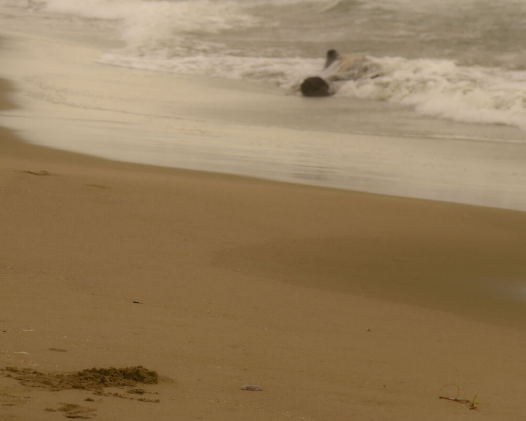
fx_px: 4218
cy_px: 6
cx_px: -10
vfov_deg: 5.7
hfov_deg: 7.1
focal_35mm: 271
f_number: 5.6
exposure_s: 1/640
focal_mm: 120
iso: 320
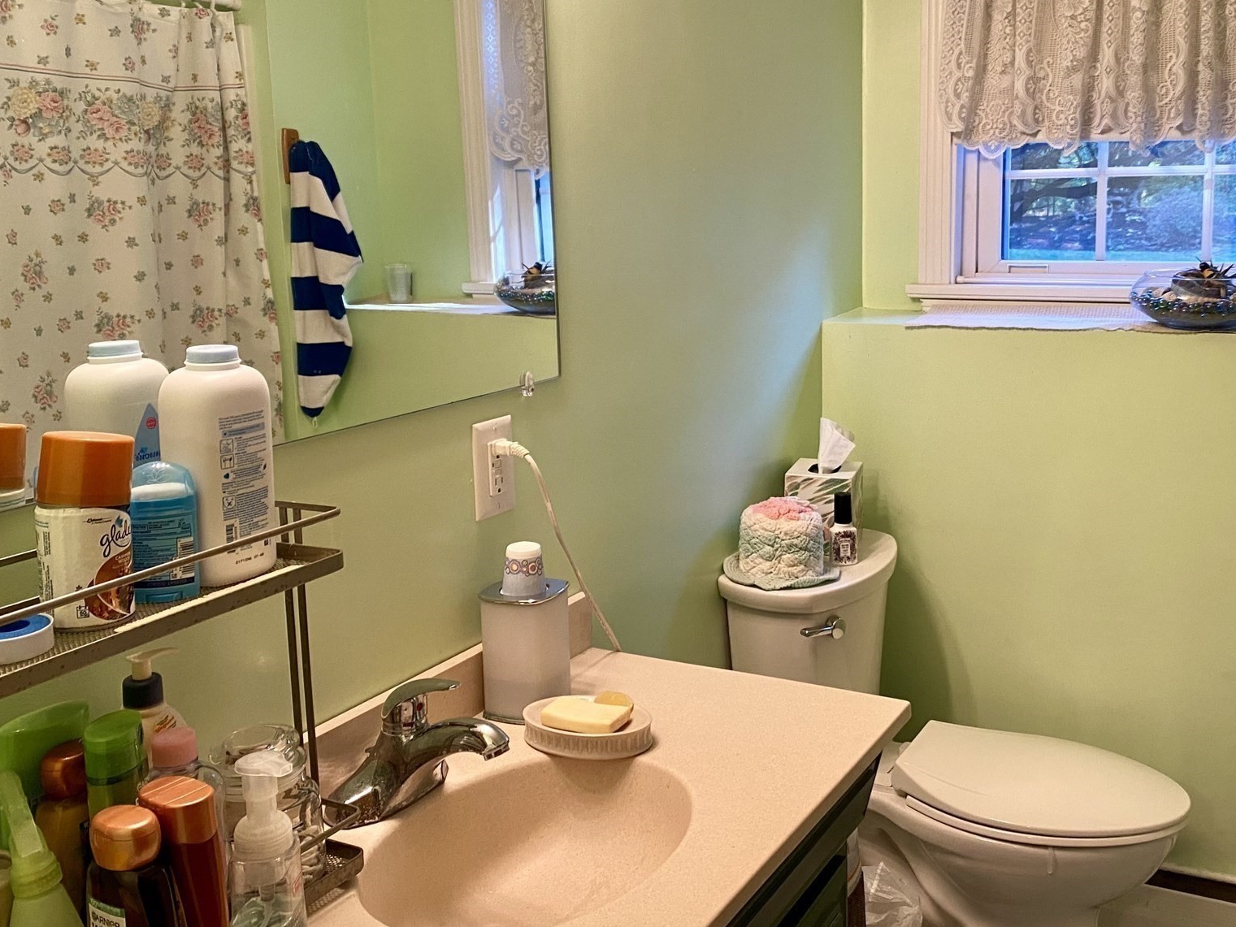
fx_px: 1250
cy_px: 391
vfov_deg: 40.6
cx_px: 726
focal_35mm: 35
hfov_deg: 52.3
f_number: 1.8
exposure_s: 1/60
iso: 125
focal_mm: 4.25
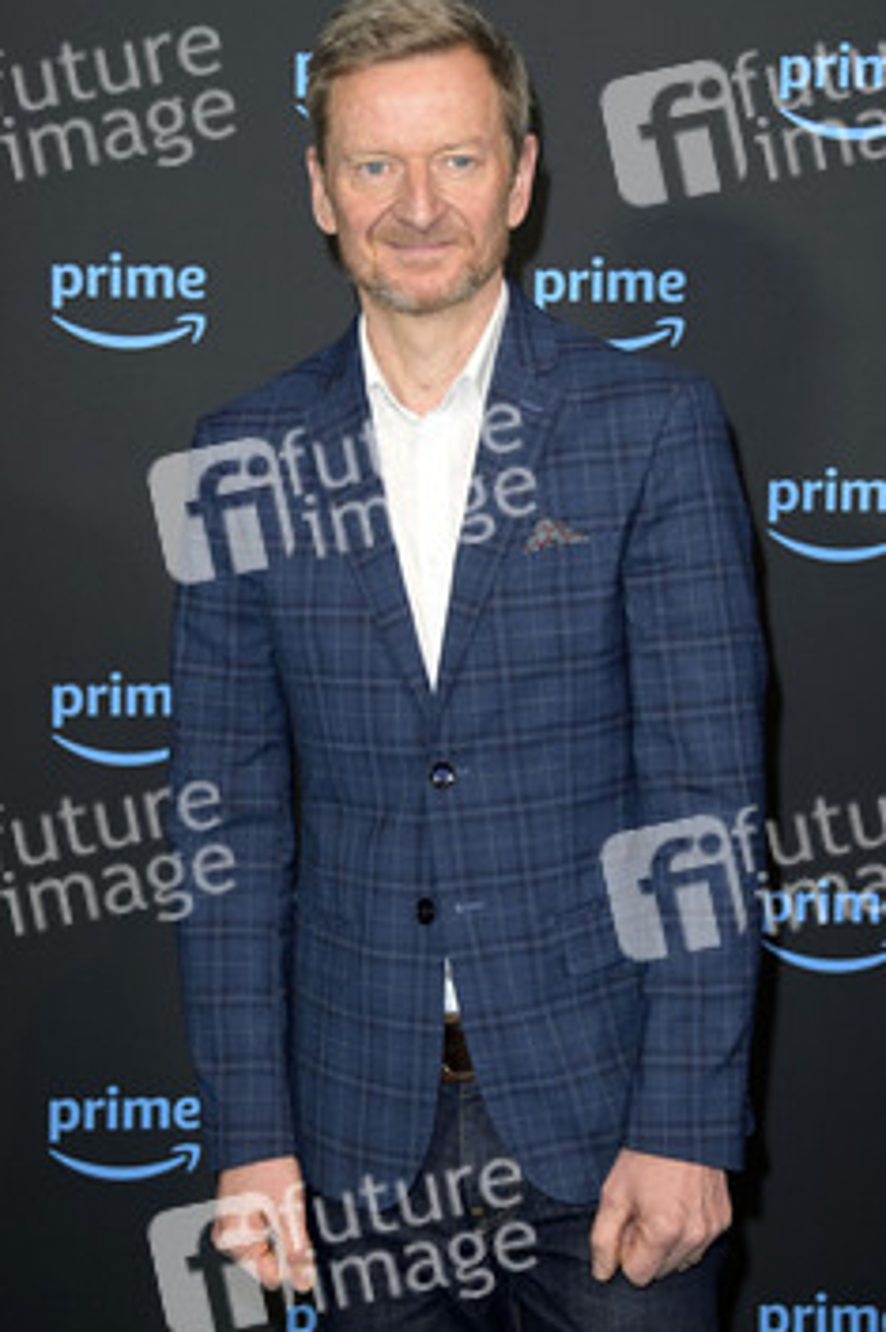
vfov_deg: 26.3
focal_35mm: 77
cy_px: 683
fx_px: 2845
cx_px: 452
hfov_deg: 17.7
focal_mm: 68
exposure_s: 1/60
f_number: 5.6
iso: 800
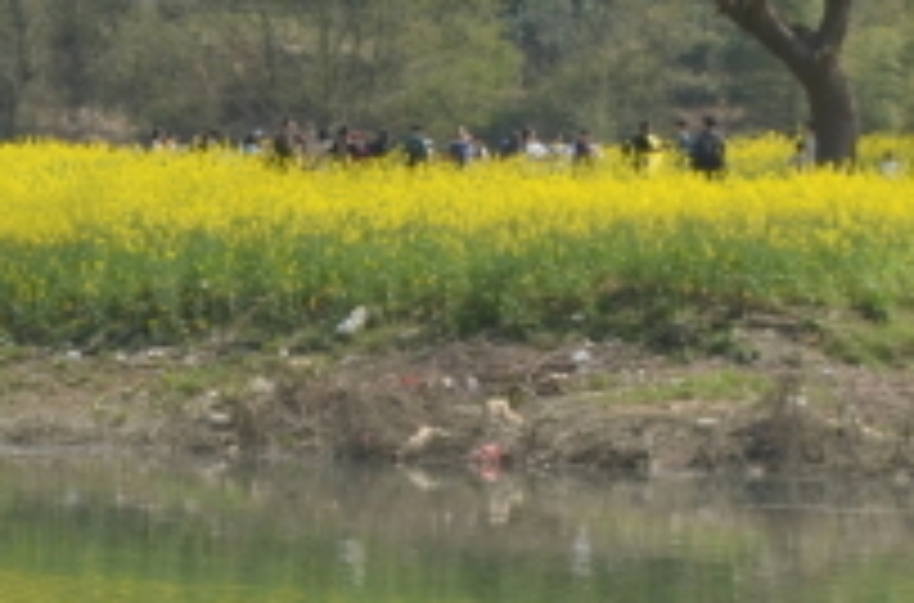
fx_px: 4986
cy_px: -166
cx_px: -410
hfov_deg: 10.2
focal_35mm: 197
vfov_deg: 6.9
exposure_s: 1/250
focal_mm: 26
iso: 160
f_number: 8
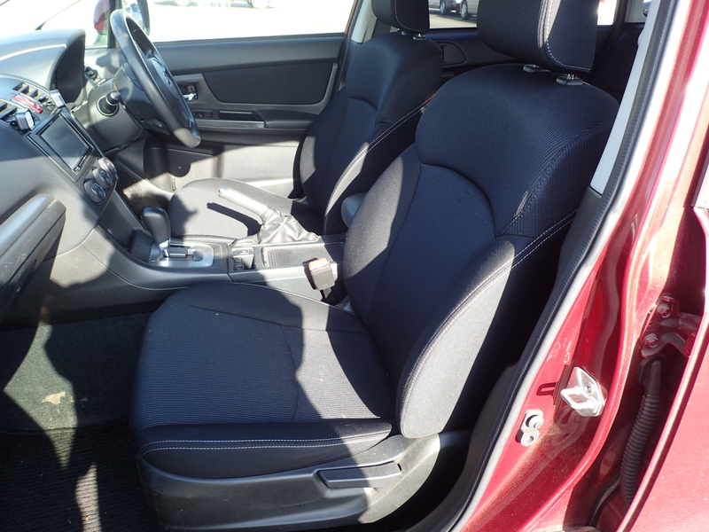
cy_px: 266
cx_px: 354
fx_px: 512
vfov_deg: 54.9
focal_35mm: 25
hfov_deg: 69.4
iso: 100
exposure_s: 1/100
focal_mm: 4.5
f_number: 2.8
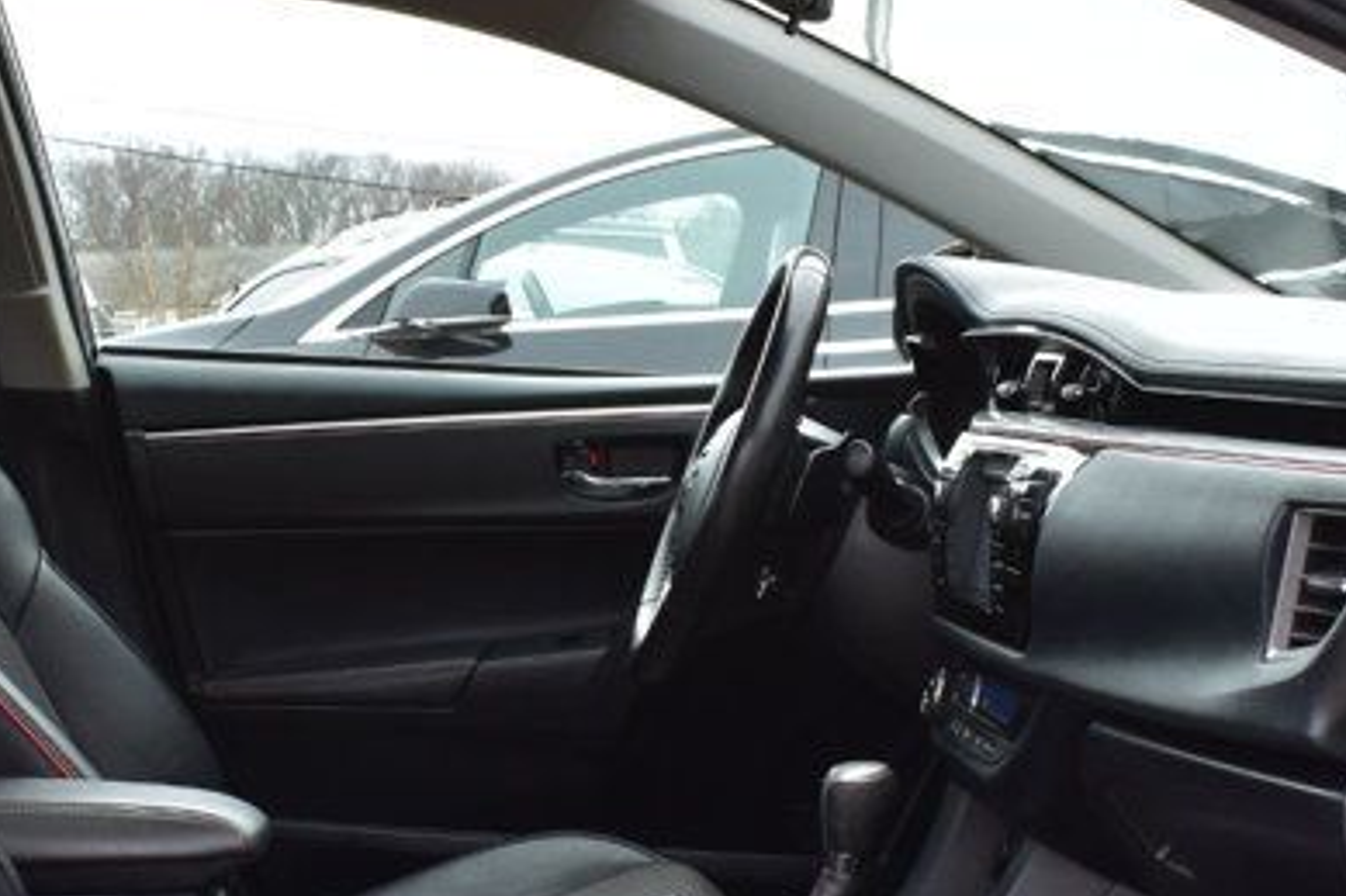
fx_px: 2653
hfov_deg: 28.5
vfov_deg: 18.9
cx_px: 644
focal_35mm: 71
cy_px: 758
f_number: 8
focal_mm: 18
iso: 400
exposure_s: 1/80
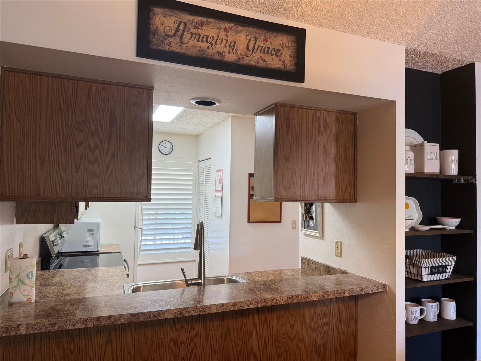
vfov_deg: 56.8
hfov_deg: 71.6
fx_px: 333
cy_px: 180
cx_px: 240
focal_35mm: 24
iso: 160
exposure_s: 1/120
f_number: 1.78
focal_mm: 6.76
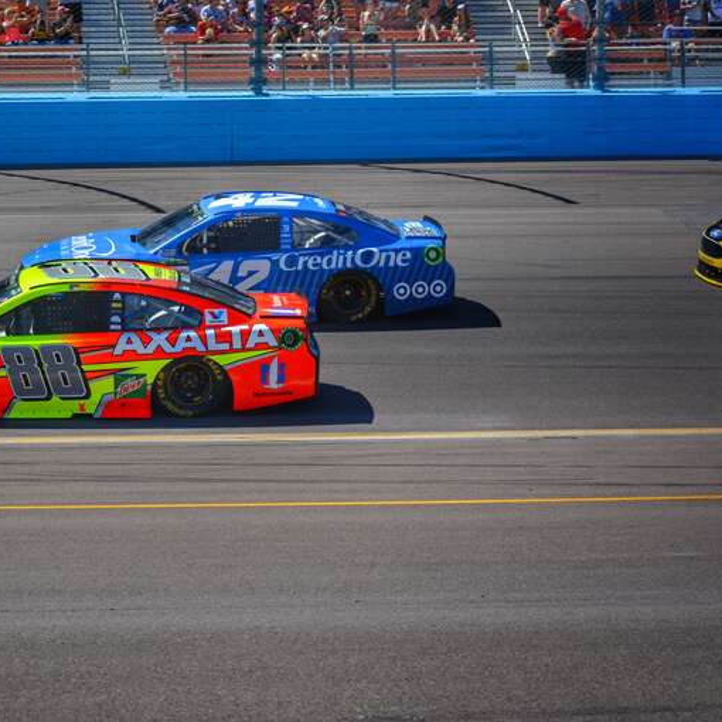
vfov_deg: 16.5
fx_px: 2493
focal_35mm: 106
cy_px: 361
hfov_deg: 16.4
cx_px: 187
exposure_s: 1/1600
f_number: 6.3
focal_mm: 55
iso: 400
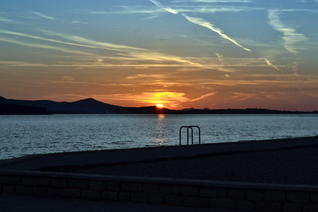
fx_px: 729
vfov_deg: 16.6
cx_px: 159
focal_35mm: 82
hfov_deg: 24.6
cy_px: 106
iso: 400
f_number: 10
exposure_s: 1/320
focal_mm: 55
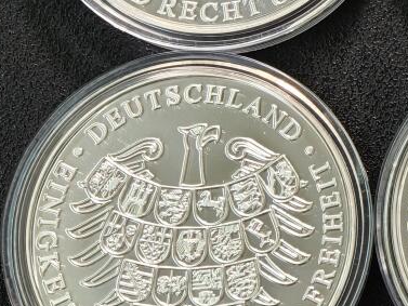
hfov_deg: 8.6
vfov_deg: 6.6
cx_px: 711
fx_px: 2629
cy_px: -74
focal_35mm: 223
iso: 320
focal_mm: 9
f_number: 2
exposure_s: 1/60
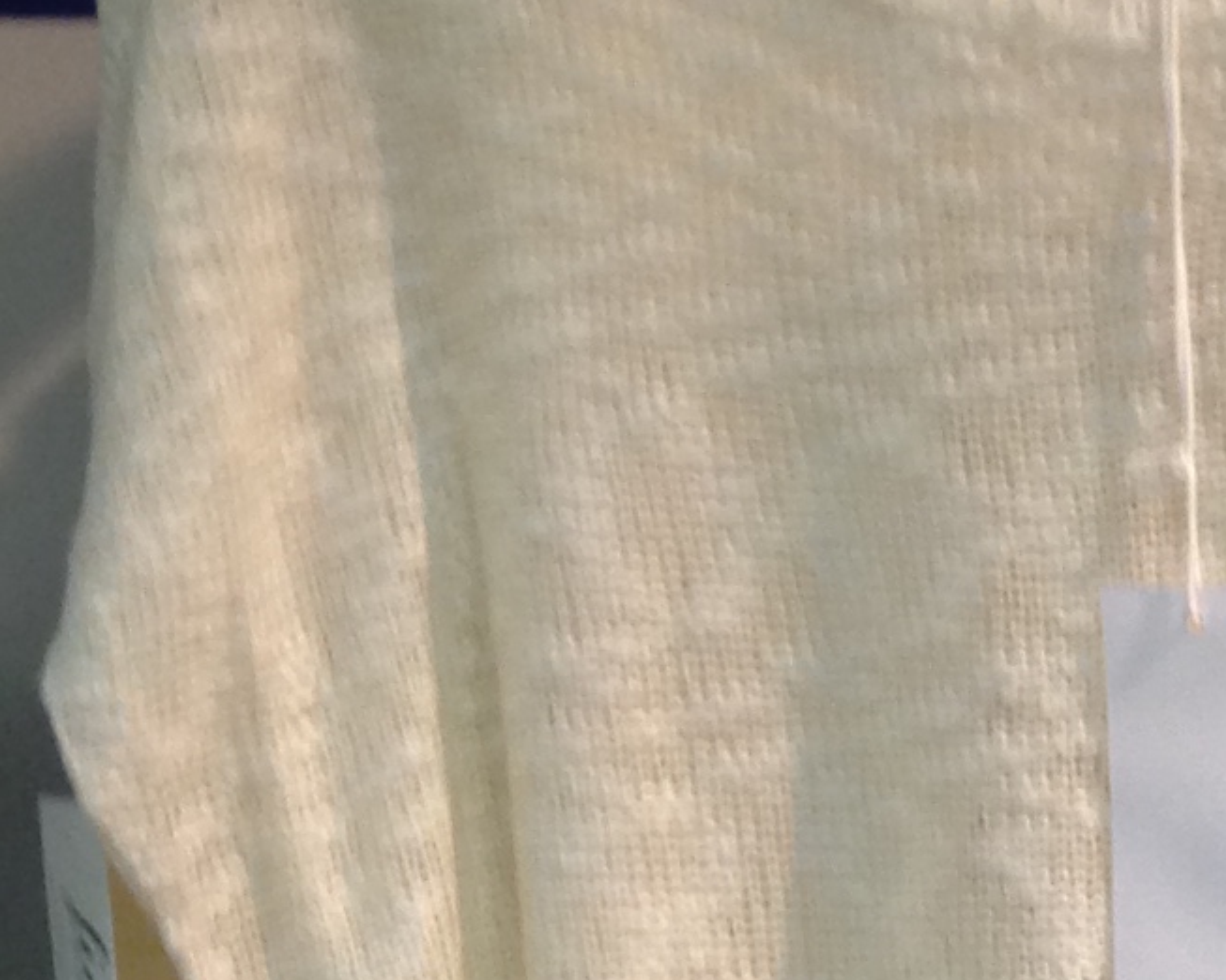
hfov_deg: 11.5
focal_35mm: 161
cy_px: 2328
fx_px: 5840
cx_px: 1784
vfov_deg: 8.7
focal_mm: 4.12
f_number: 2.4
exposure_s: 1/20
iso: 100
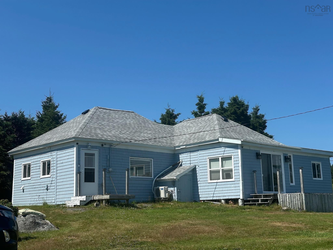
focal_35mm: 48
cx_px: 166
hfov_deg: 39.7
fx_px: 462
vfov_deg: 30.3
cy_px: 125
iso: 64
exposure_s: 1/5263
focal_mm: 6.86
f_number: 1.78
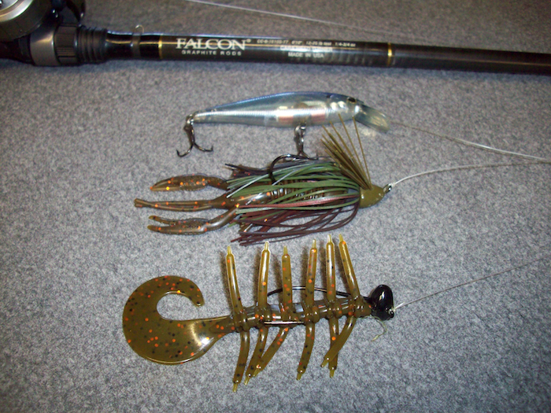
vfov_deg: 38.7
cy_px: 206
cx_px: 276
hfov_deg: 50.1
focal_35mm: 37
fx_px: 589
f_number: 2.8
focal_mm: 6.2
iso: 160
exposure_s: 1/45
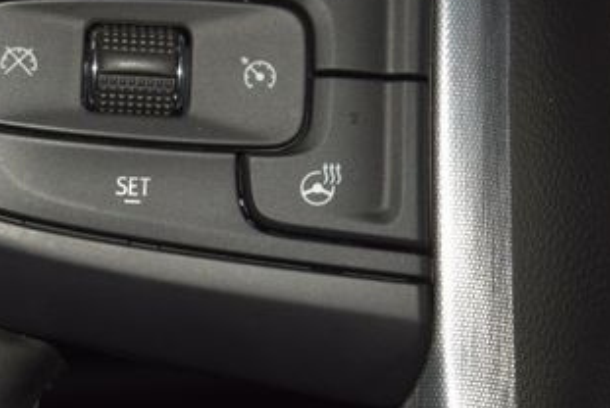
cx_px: 135
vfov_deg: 6.4
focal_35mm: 216
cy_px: 44
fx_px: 3663
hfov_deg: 9.5
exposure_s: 1/125
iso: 100
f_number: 8
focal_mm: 70
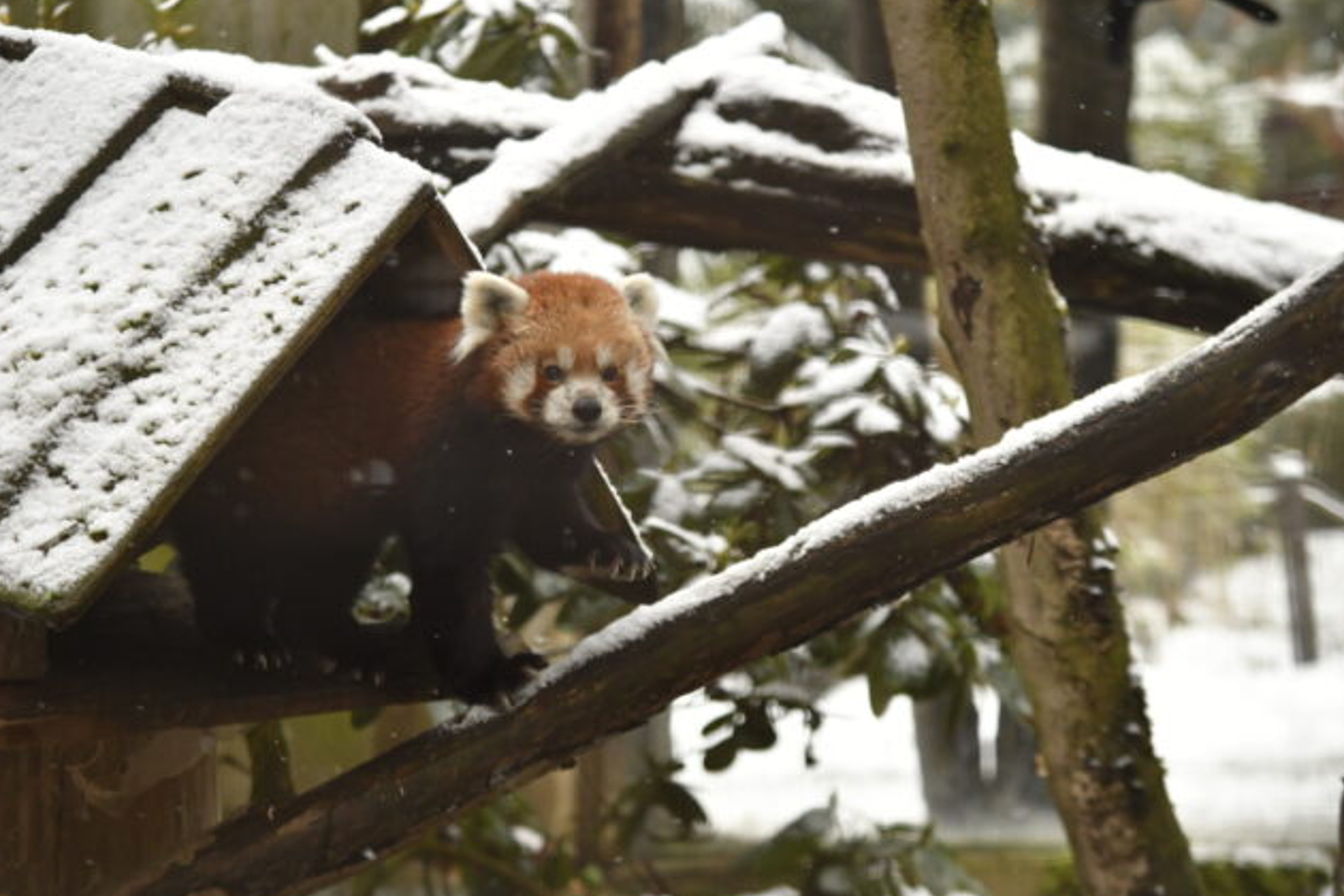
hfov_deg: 11.9
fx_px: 6421
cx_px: 678
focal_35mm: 172
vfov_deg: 8.0
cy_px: 412
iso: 3200
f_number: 4.8
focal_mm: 105
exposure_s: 1/500
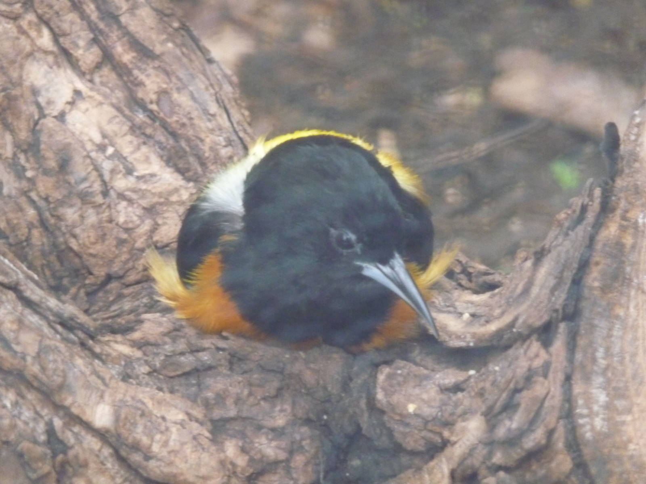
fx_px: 5225
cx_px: 323
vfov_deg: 5.3
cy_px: 242
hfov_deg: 7.1
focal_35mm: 280
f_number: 4.9
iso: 800
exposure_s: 1/15
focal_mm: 47
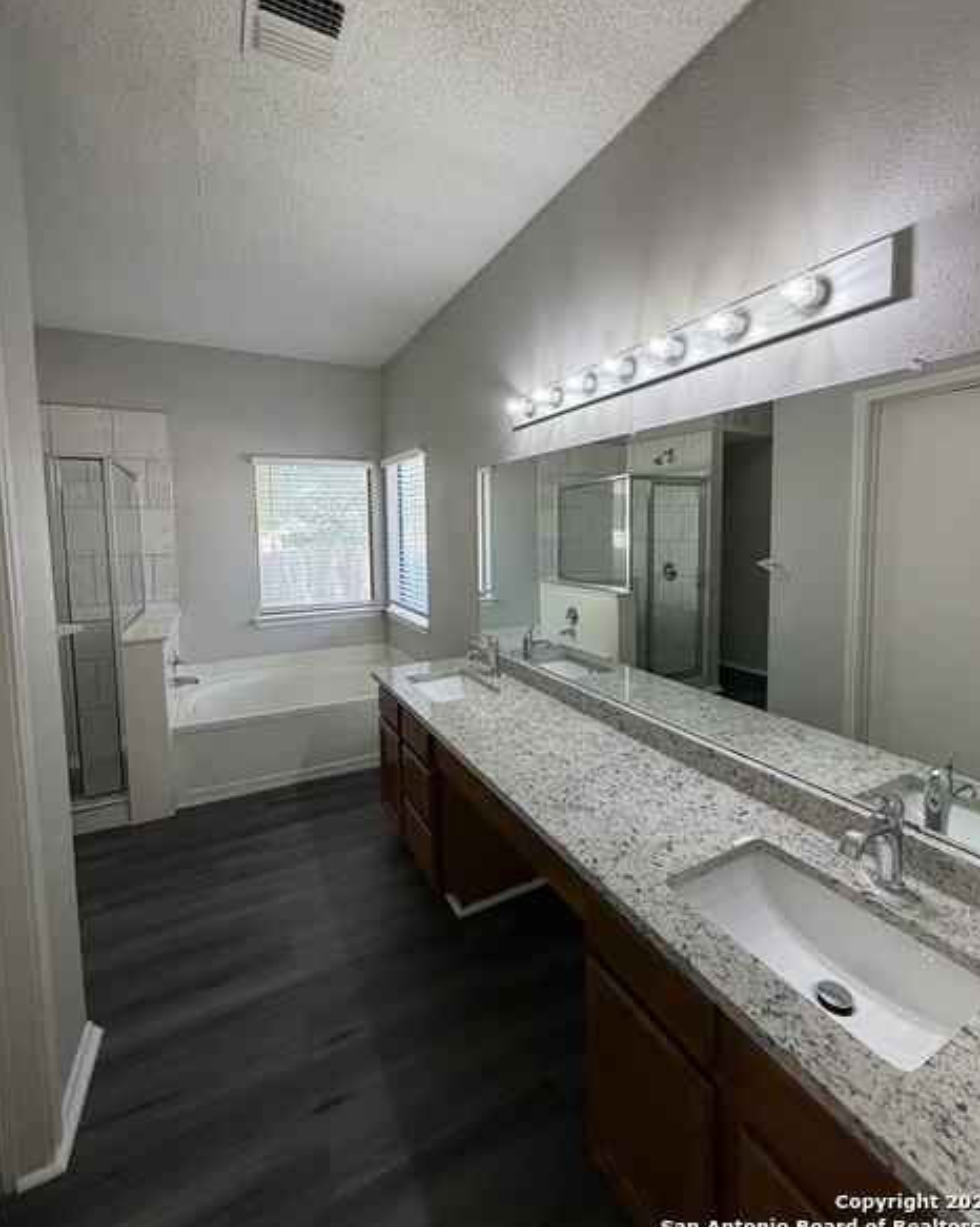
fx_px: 544
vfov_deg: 96.6
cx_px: 498
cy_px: 566
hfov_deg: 84.0
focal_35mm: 15
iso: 125
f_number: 2.2
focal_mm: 2.22
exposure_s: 1/120
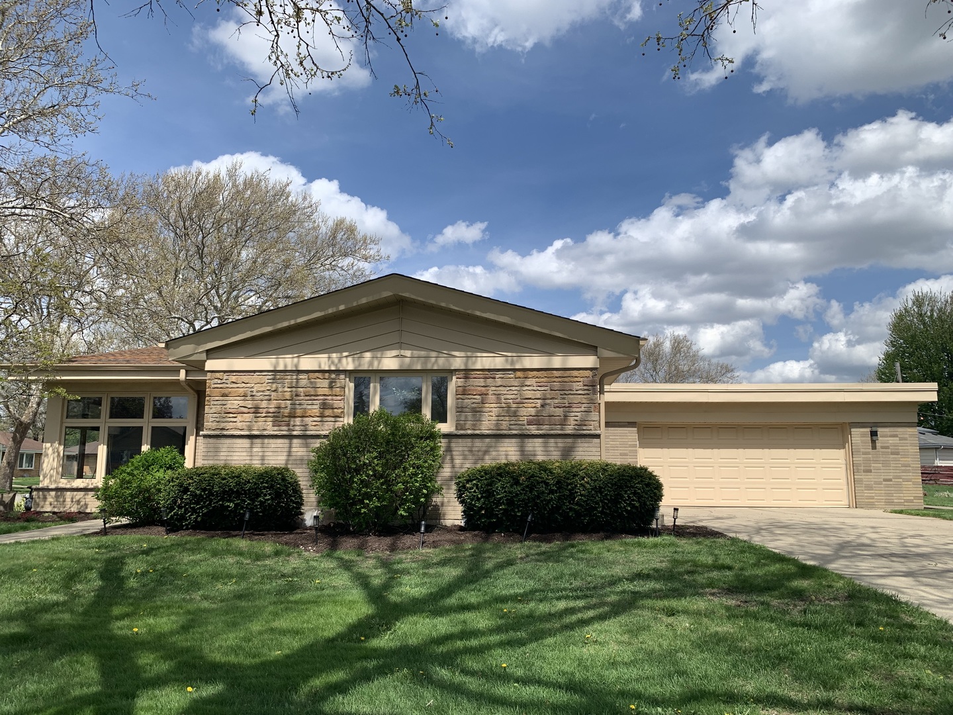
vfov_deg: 53.1
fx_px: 716
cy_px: 358
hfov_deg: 67.3
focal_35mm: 26
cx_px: 476
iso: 25
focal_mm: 4.25
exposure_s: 1/3086
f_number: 1.8
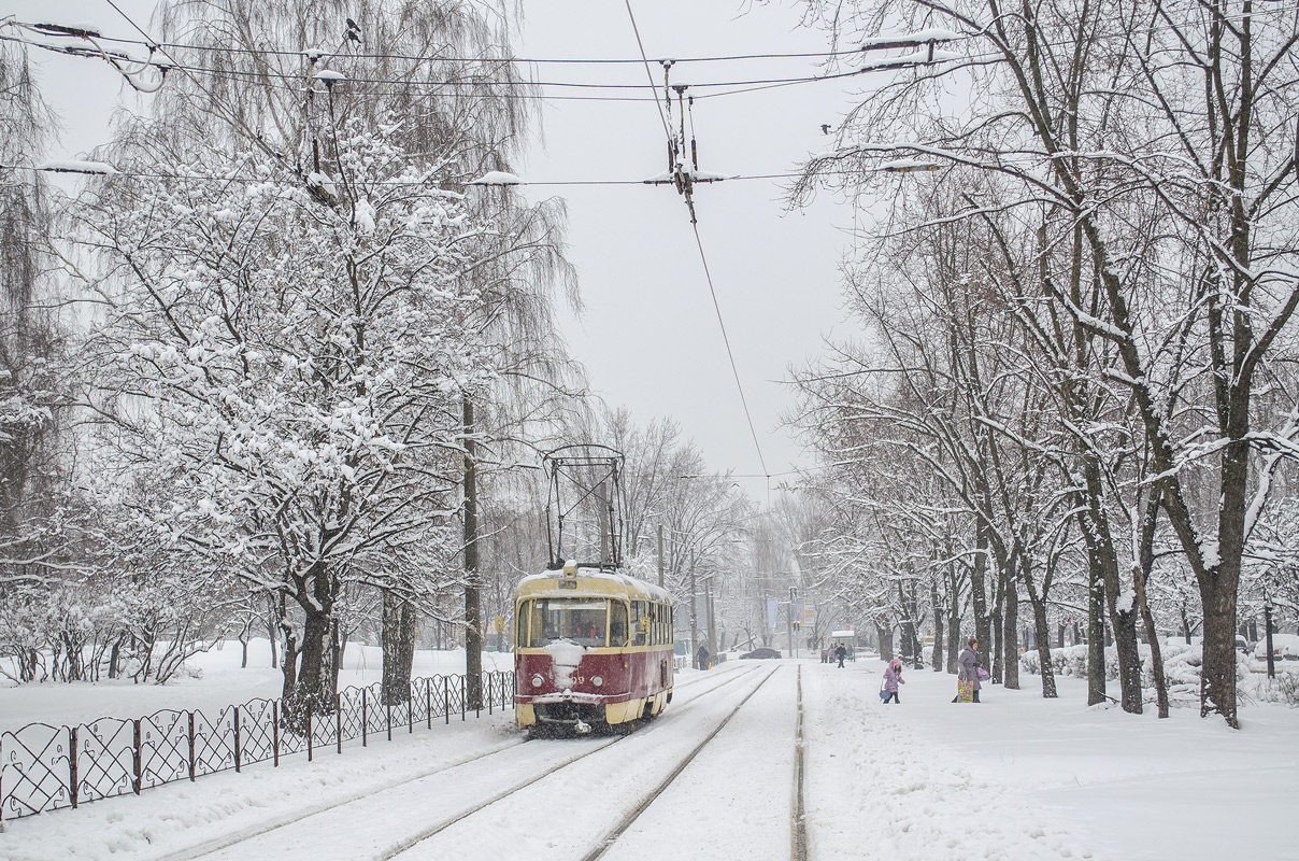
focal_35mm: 60
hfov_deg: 33.5
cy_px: 430
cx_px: 650
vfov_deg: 22.5
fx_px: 2160
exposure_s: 1/400
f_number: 5.6
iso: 200
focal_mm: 40
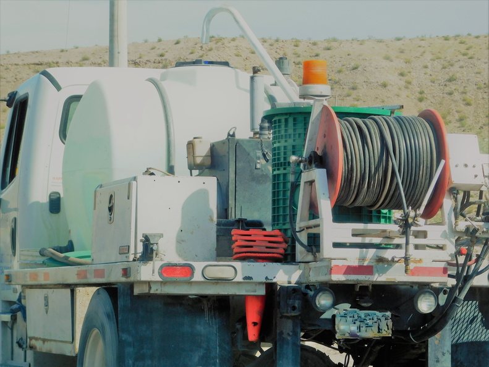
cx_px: 244
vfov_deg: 10.0
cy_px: 184
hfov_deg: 13.3
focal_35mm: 148
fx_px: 2092
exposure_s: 1/400
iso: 125
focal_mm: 26.3
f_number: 5.1
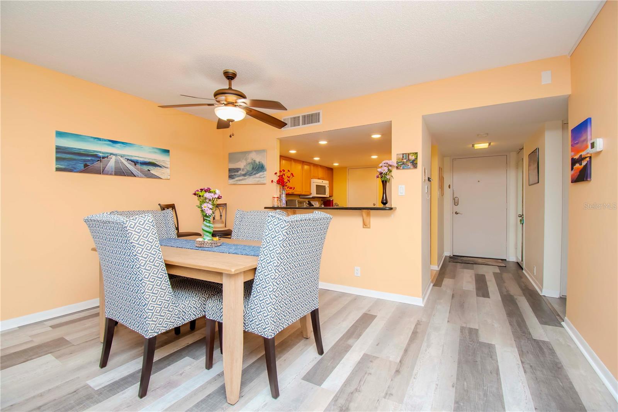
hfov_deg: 100.4
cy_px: 206
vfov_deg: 77.3
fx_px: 257
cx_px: 309
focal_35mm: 15
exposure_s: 1/50
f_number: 8
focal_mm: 10
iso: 800
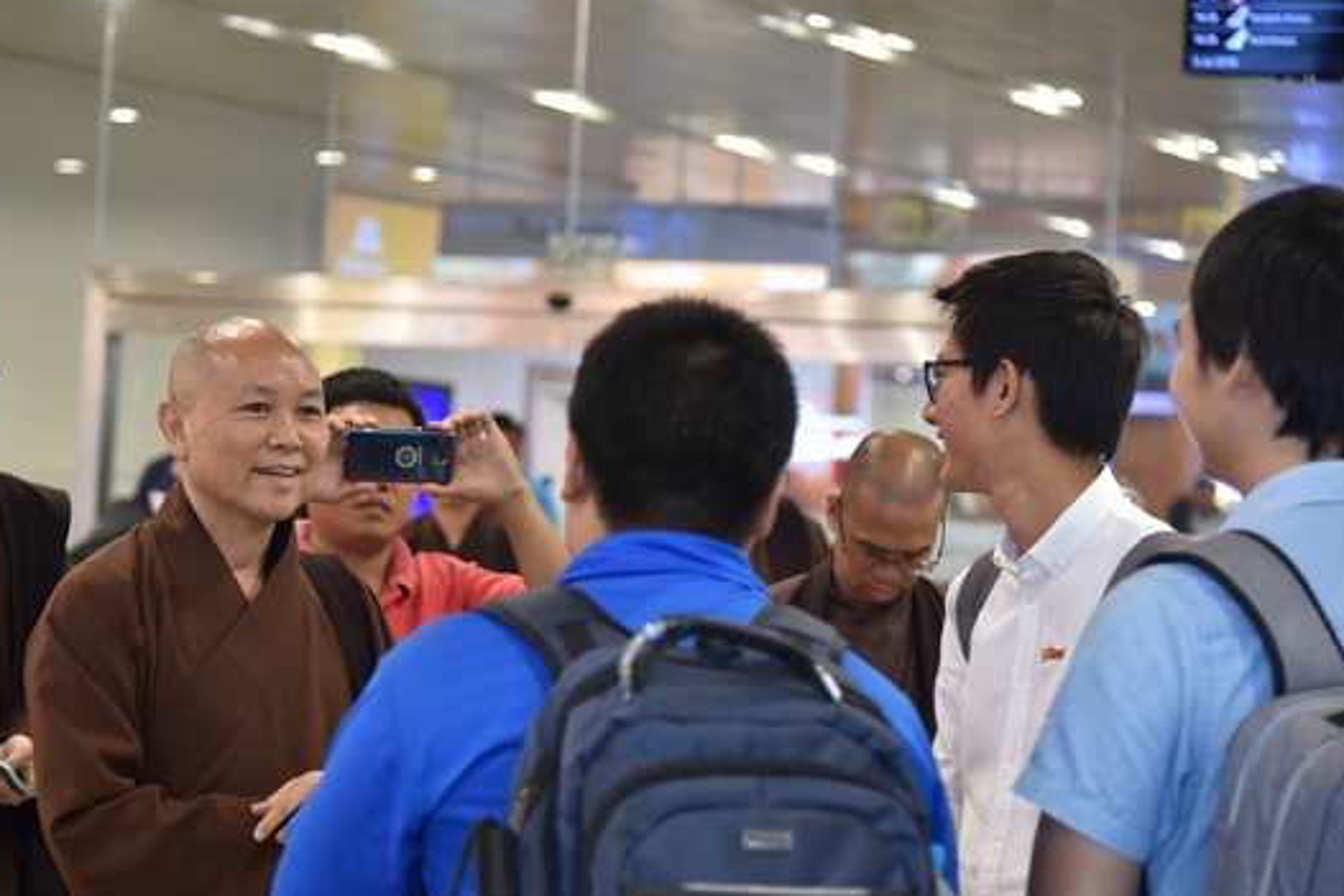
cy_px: 484
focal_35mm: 105
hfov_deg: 19.4
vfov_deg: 13.0
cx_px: 516
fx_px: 3921
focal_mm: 85
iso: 800
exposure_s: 1/50
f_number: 4
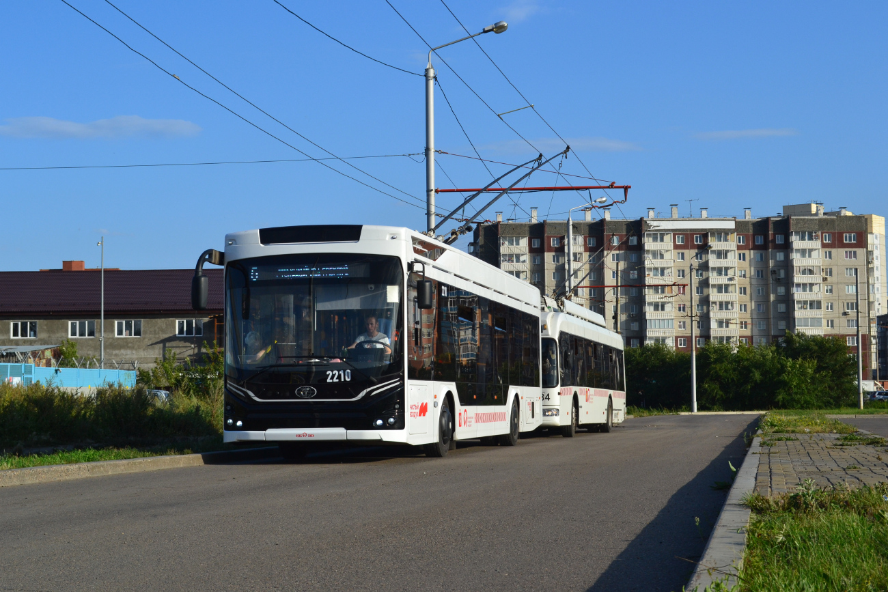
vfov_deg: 22.6
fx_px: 1480
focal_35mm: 60
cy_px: 296
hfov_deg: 33.4
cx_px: 444
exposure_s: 1/500
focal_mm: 40
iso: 320
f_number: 11
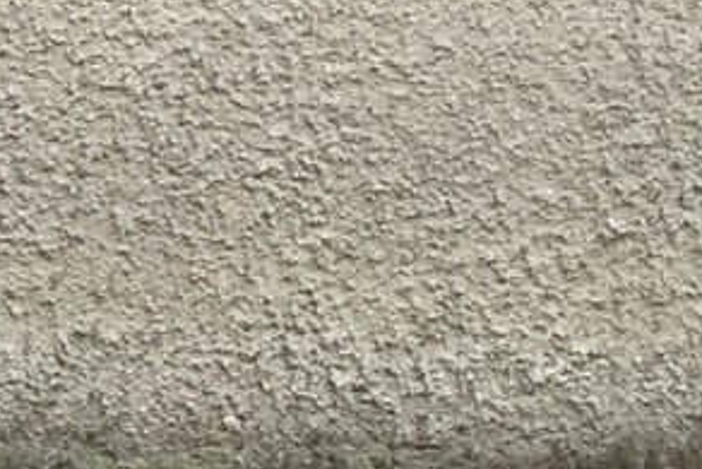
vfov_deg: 8.9
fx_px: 3024
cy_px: 340
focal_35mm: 155
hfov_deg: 11.4
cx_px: -861
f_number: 2.2
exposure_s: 1/487
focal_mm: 4.15
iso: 25
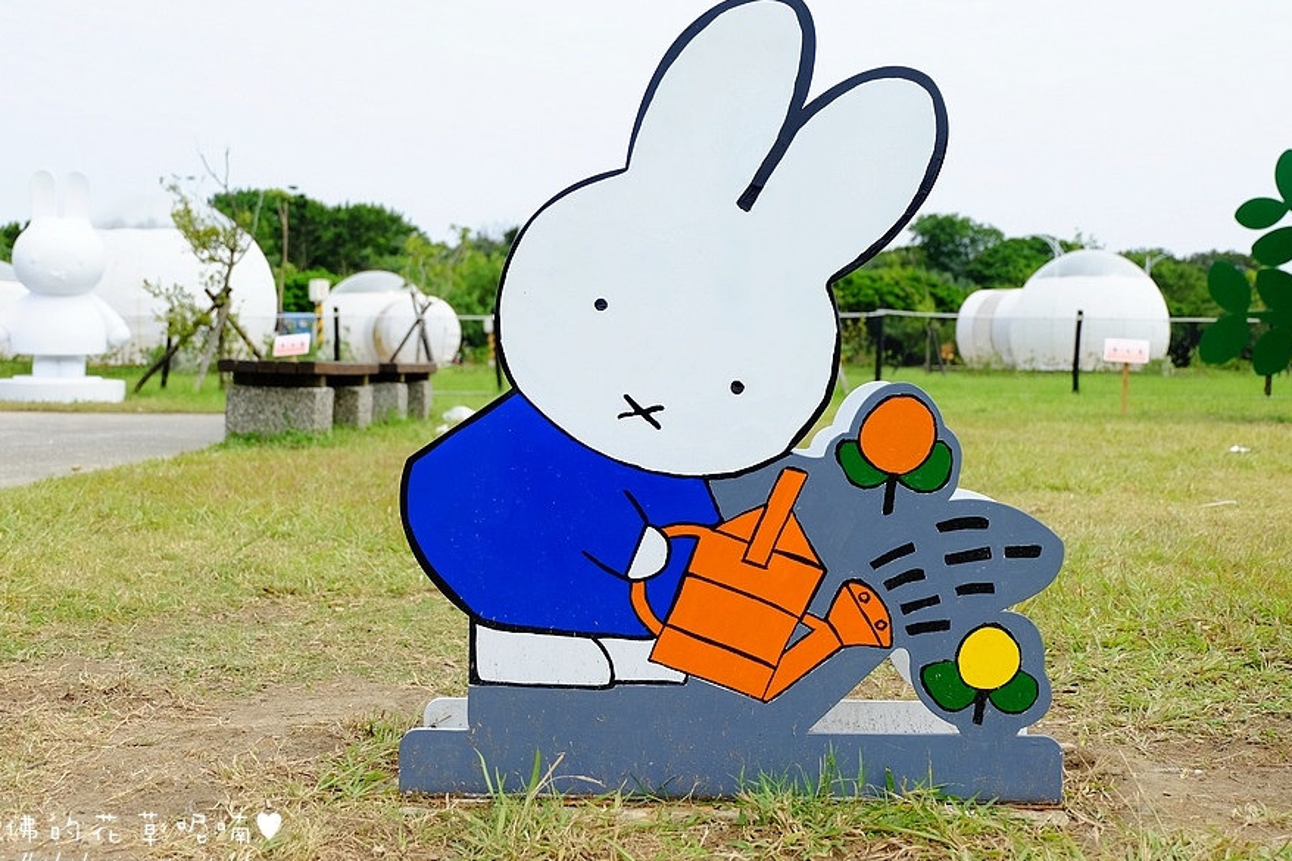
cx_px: 639
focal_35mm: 42
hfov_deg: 46.4
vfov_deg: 31.9
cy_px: 389
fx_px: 1507
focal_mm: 24.3
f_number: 4.2
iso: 400
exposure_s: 1/1700
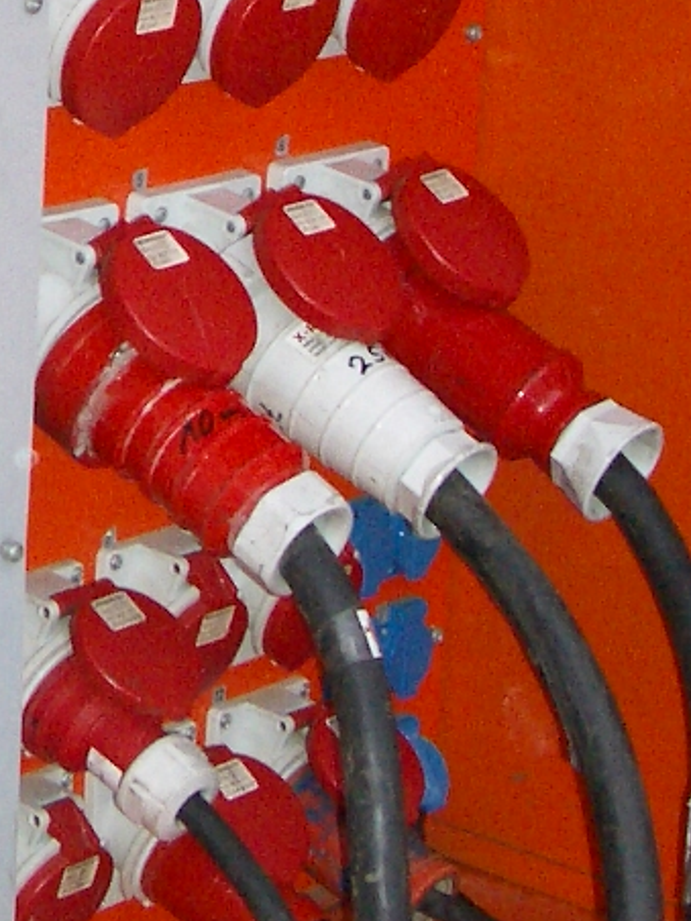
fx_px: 3300
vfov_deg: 15.5
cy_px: -88
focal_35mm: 124
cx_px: -73
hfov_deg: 11.8
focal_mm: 5.8
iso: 200
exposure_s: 1/60
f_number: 2.6
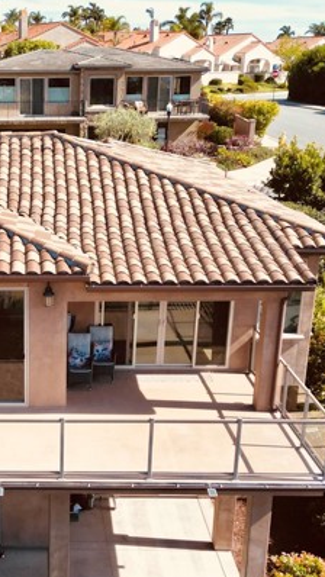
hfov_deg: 26.3
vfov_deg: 48.1
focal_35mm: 42
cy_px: 343
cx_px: -25
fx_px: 643
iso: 140
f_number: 1.7
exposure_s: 1/2500
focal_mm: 6.72
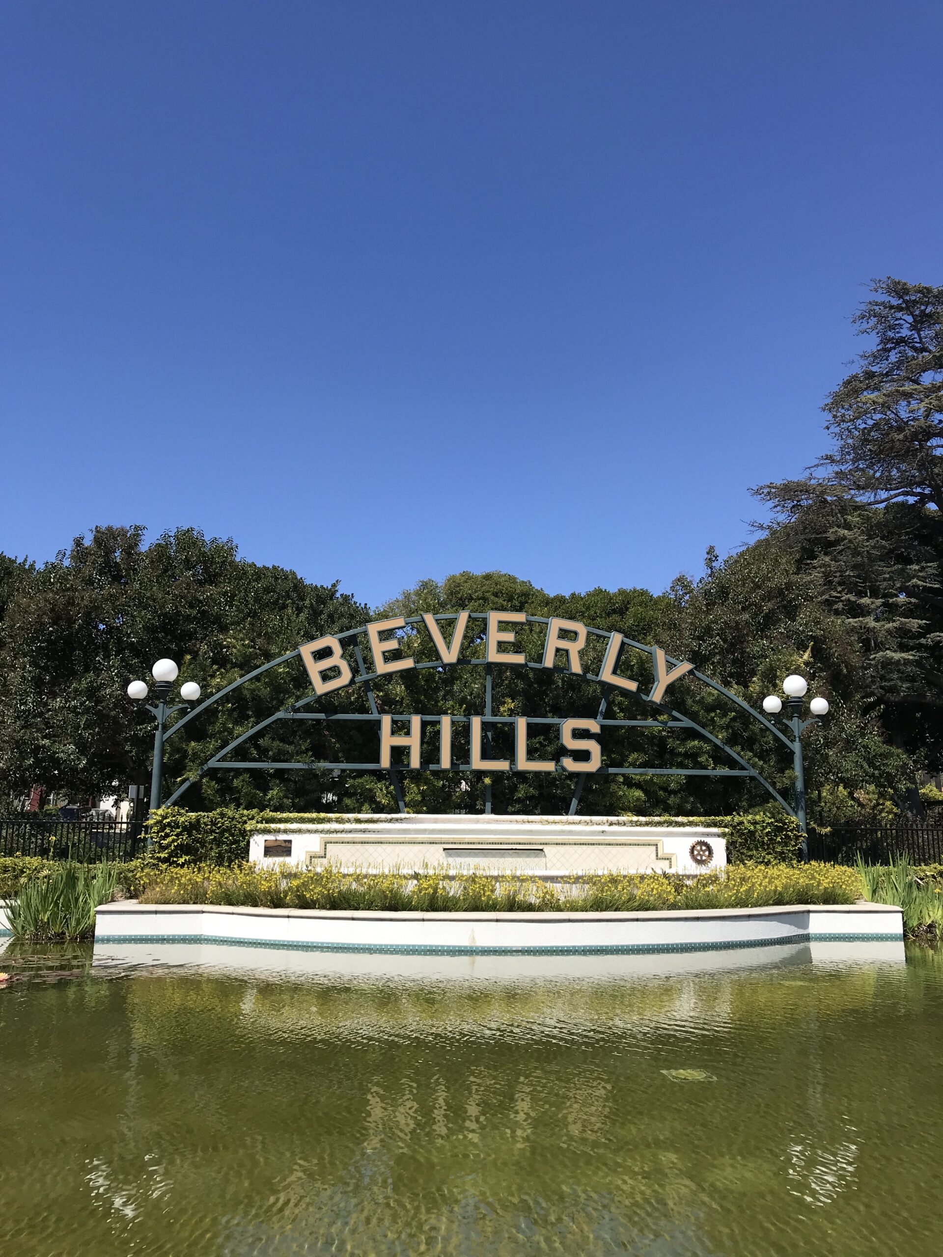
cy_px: 628
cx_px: 472
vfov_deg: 63.4
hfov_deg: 49.7
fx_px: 1017
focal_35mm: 28
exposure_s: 1/2519
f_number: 1.8
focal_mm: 3.99
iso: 20
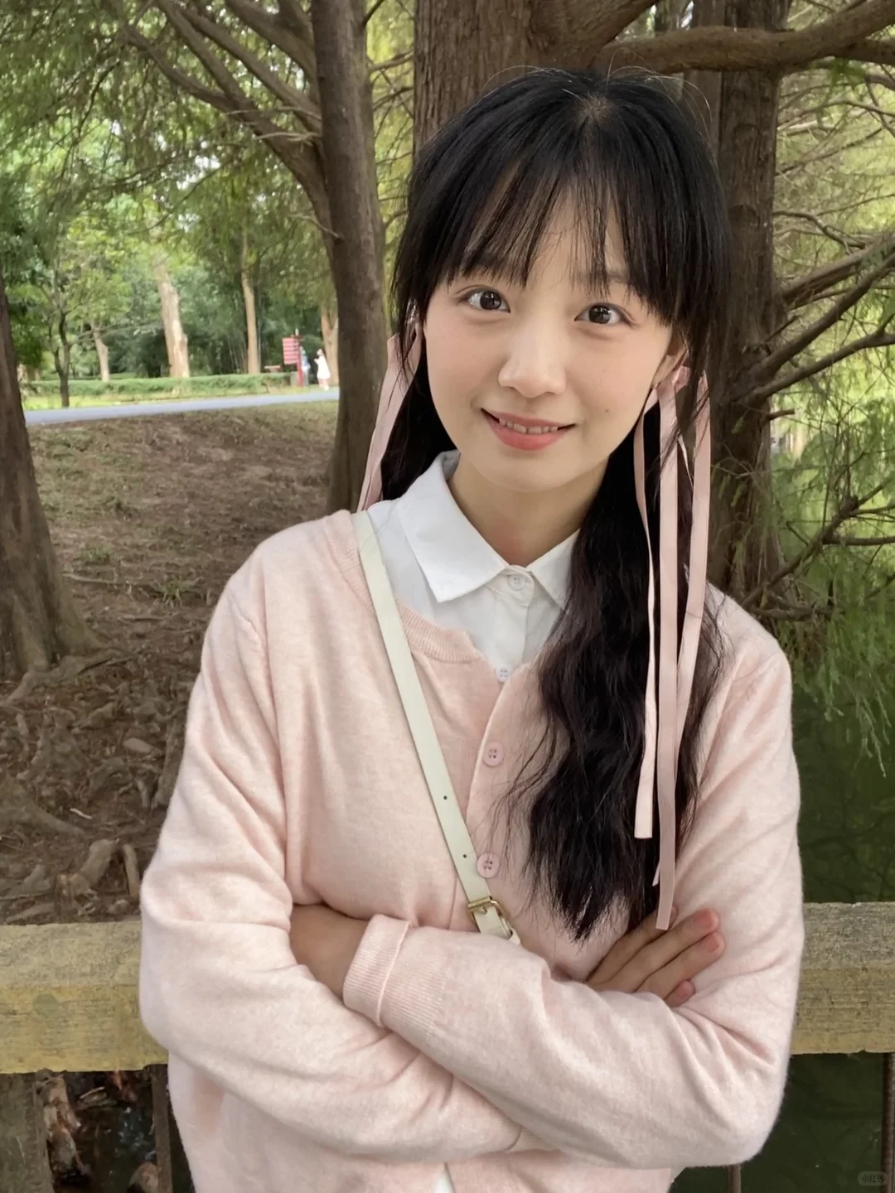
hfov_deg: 46.8
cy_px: 596
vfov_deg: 60.0
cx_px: 448
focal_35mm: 30
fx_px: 1034
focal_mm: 2.71
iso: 80
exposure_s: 1/122
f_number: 2.2
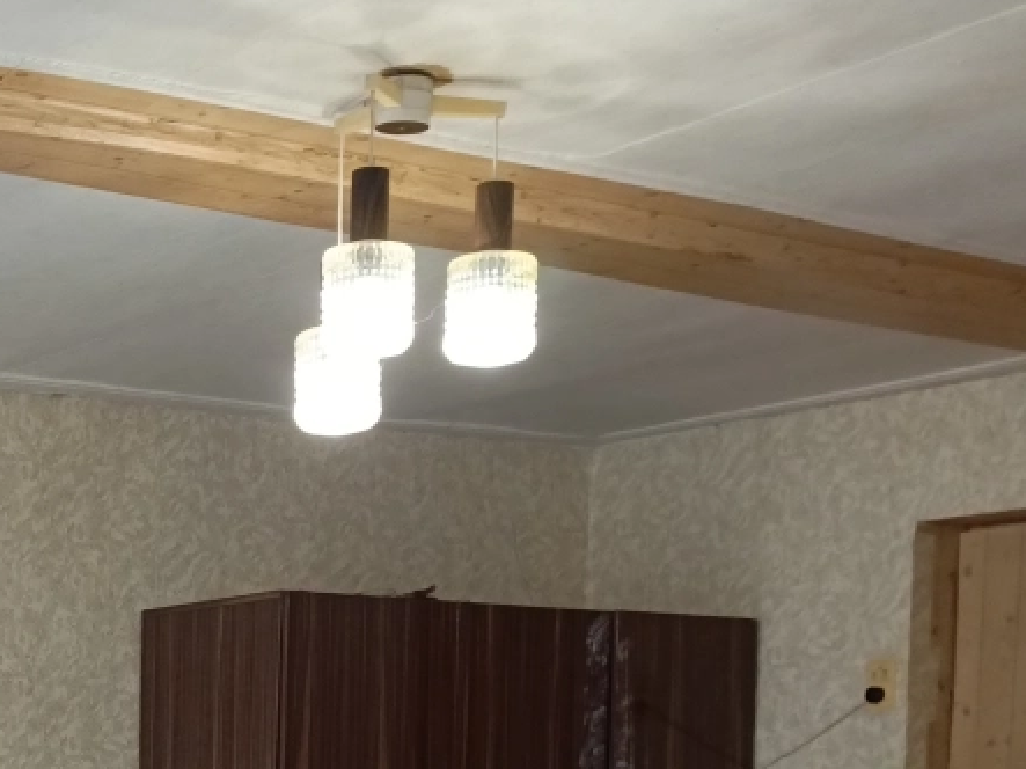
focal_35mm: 68
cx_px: -139
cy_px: 935
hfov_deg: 26.1
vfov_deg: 20.2
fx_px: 2015
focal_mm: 5.25
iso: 481
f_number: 1.7
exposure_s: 1/50
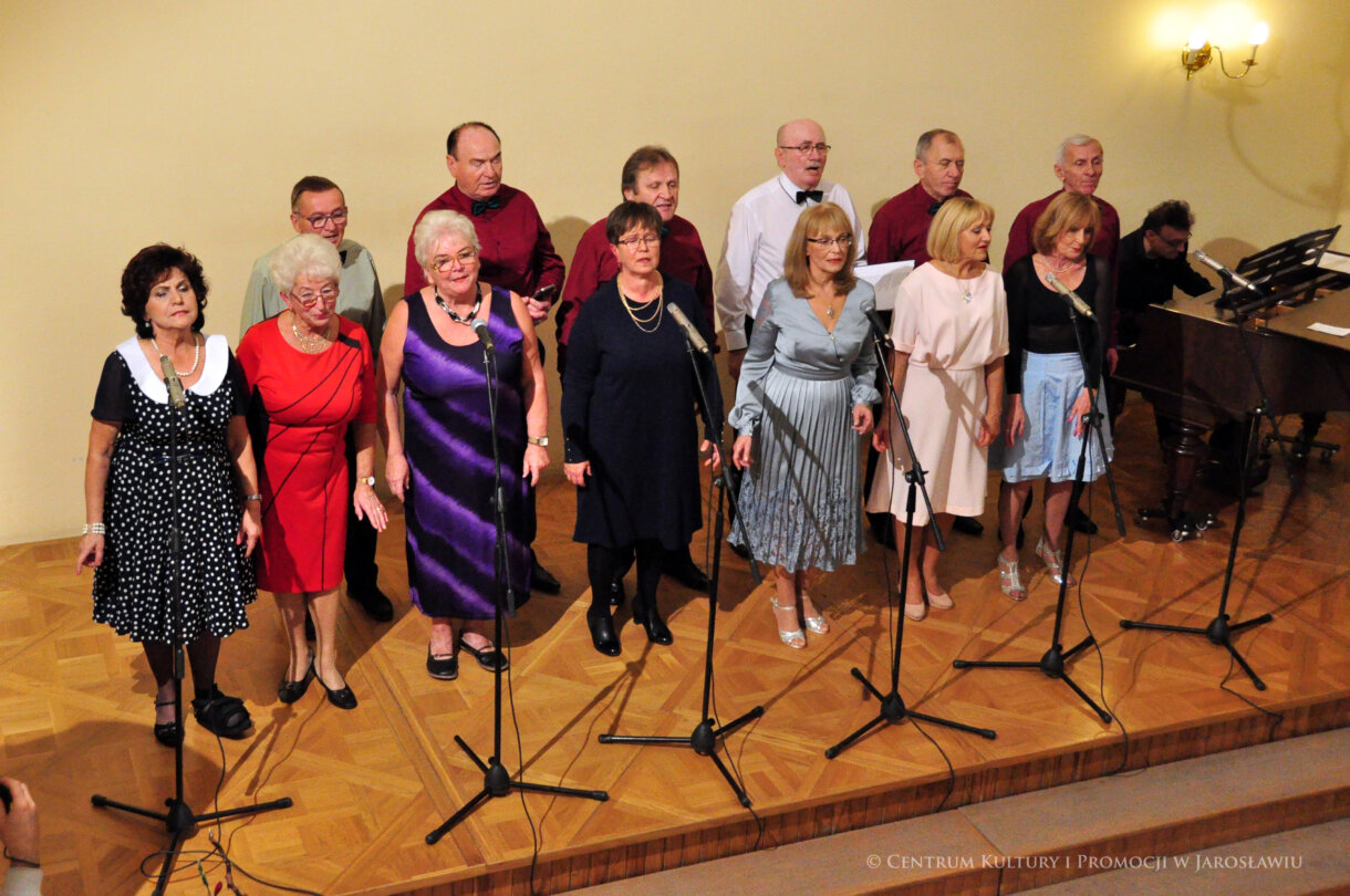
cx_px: 675
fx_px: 1517
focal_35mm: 40
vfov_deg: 32.9
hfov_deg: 48.0
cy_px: 448
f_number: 6.3
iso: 2500
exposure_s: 1/125
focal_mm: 27
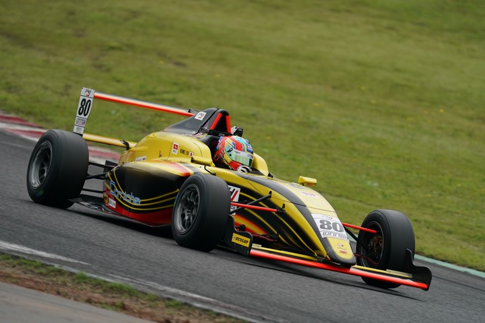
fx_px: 7611
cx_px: 242
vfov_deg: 2.4
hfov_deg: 3.6
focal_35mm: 565
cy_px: 162
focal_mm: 565
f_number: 6.3
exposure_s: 1/800
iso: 800
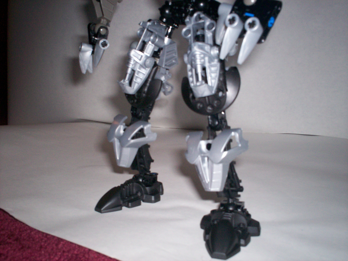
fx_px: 362
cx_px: 174
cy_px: 130
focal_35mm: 36
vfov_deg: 39.7
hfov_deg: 51.4
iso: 140
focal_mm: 6
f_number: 4.5
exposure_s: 1/60
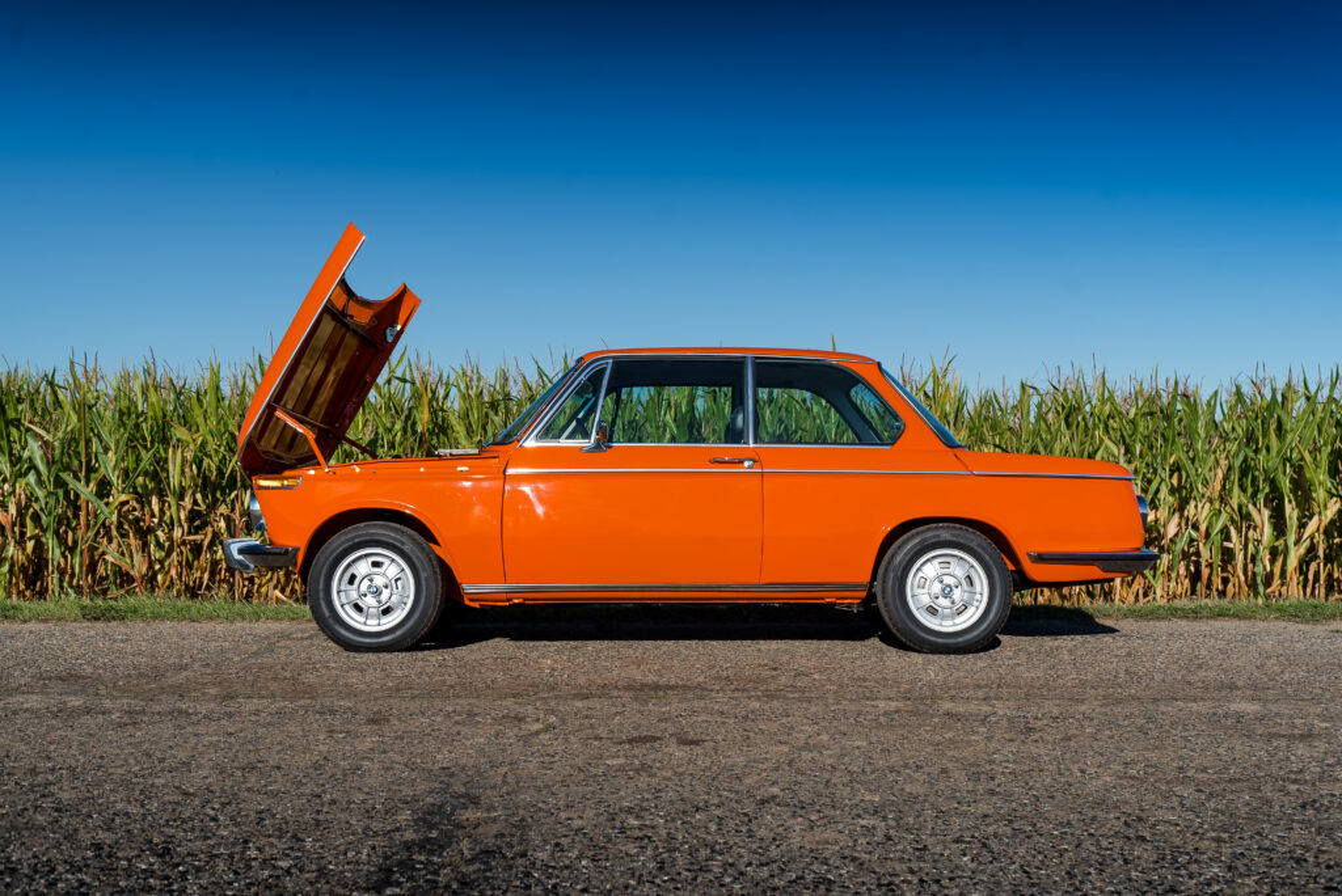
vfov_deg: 37.9
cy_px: 448
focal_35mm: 35
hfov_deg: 54.4
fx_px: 1305
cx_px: 671
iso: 100
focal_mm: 35
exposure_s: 1/400
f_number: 5.6
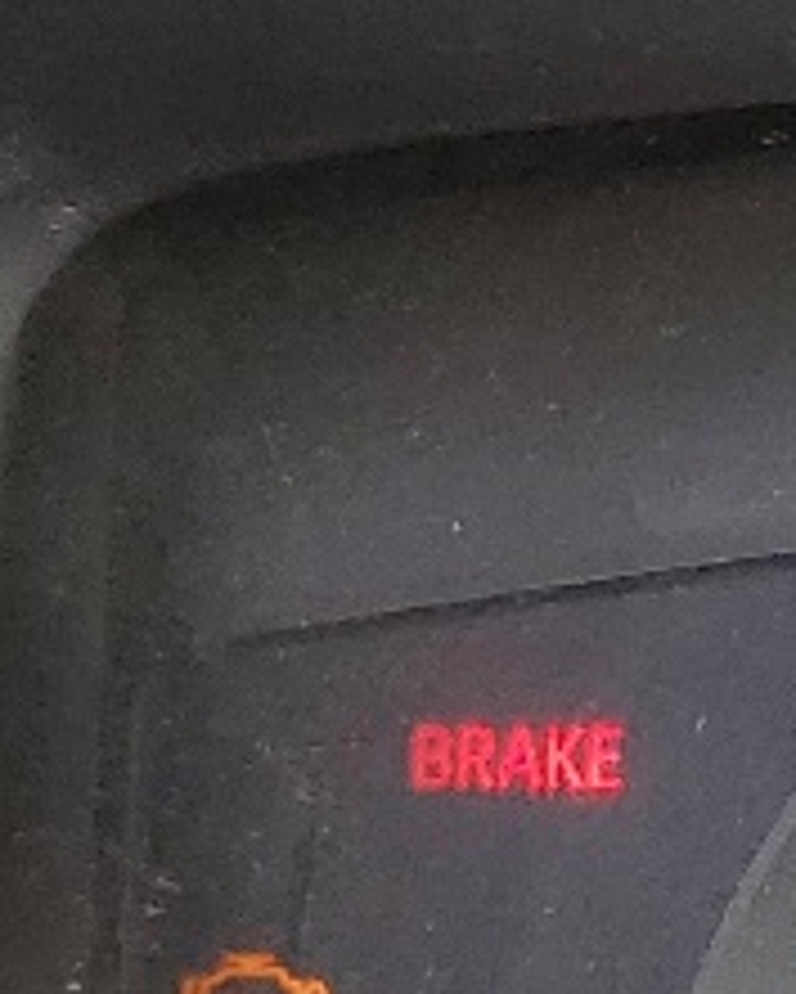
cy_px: 1178
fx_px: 5415
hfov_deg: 6.6
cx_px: 3220
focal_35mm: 184
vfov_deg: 10.3
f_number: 1.5
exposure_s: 1/161
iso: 50
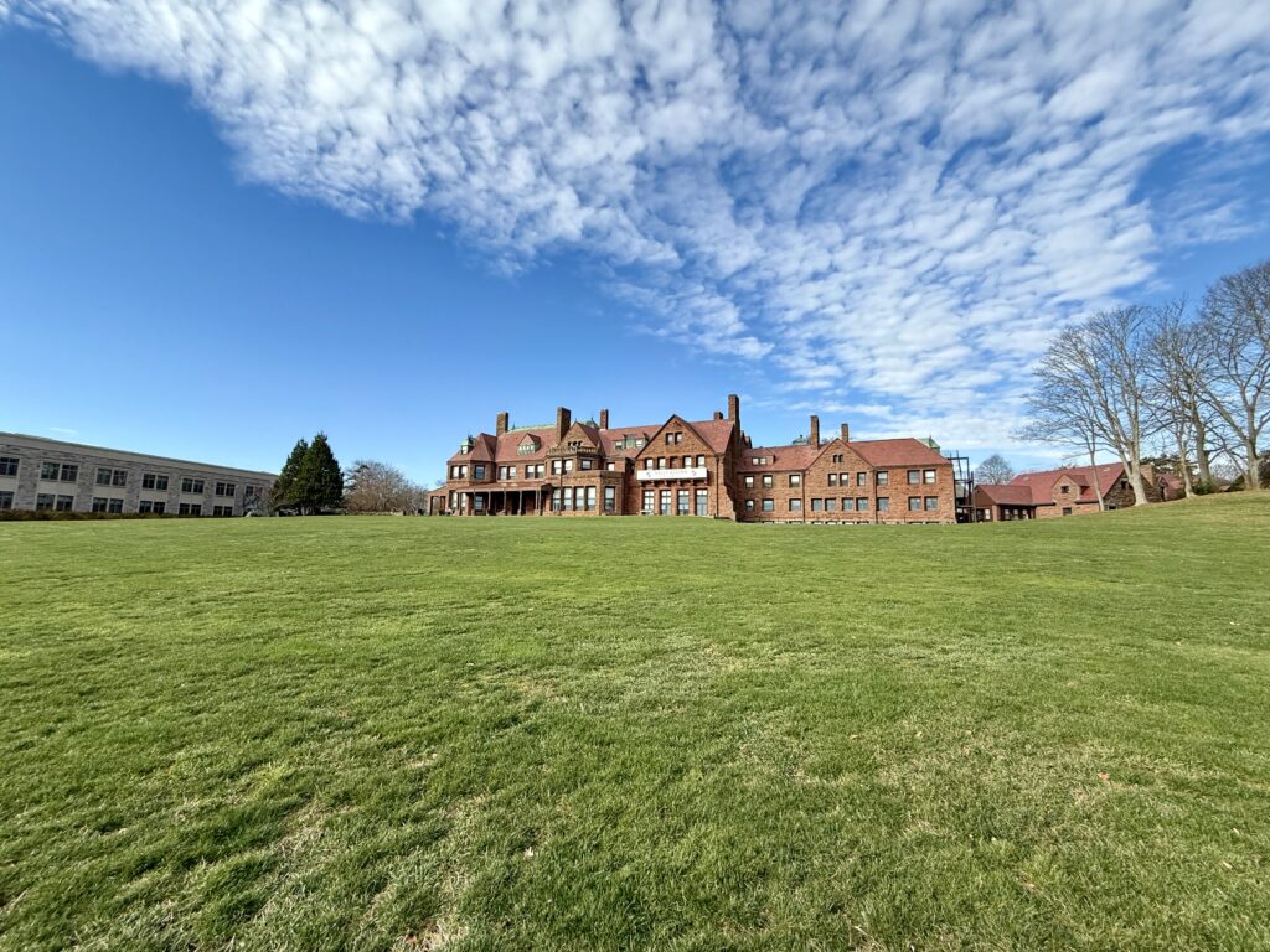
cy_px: 476
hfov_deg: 102.1
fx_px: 514
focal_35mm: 14
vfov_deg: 85.7
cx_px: 635
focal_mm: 2.22
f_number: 2.2
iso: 50
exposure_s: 1/1339
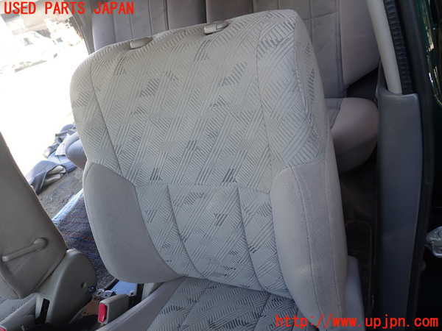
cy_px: 166
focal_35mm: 25
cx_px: 221
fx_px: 319
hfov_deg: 69.4
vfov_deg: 54.9
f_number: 2.8
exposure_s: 1/100
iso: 100
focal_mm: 4.5
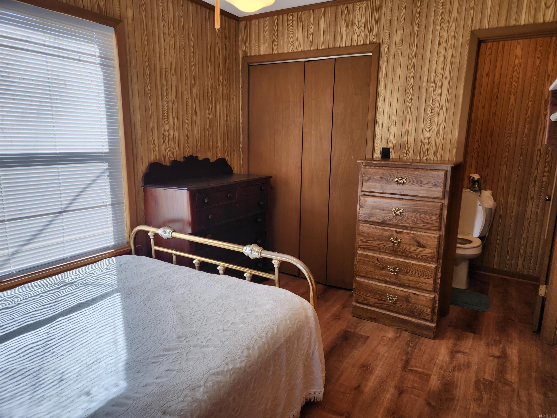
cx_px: 278
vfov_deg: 58.9
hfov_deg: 73.9
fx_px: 370
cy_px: 209
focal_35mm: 23
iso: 40
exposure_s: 1/180
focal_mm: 5.4
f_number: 1.8
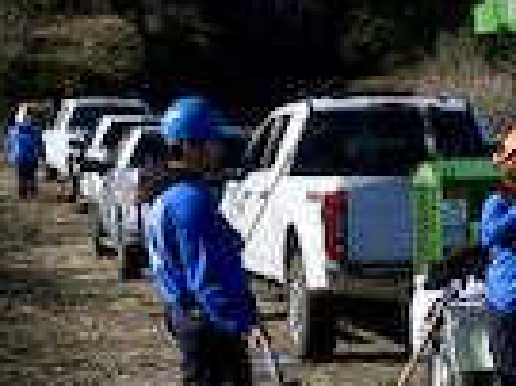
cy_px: 220
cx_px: 730
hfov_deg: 15.1
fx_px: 1832
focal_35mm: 123
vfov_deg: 12.0
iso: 160
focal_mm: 18
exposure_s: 1/850
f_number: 5.6
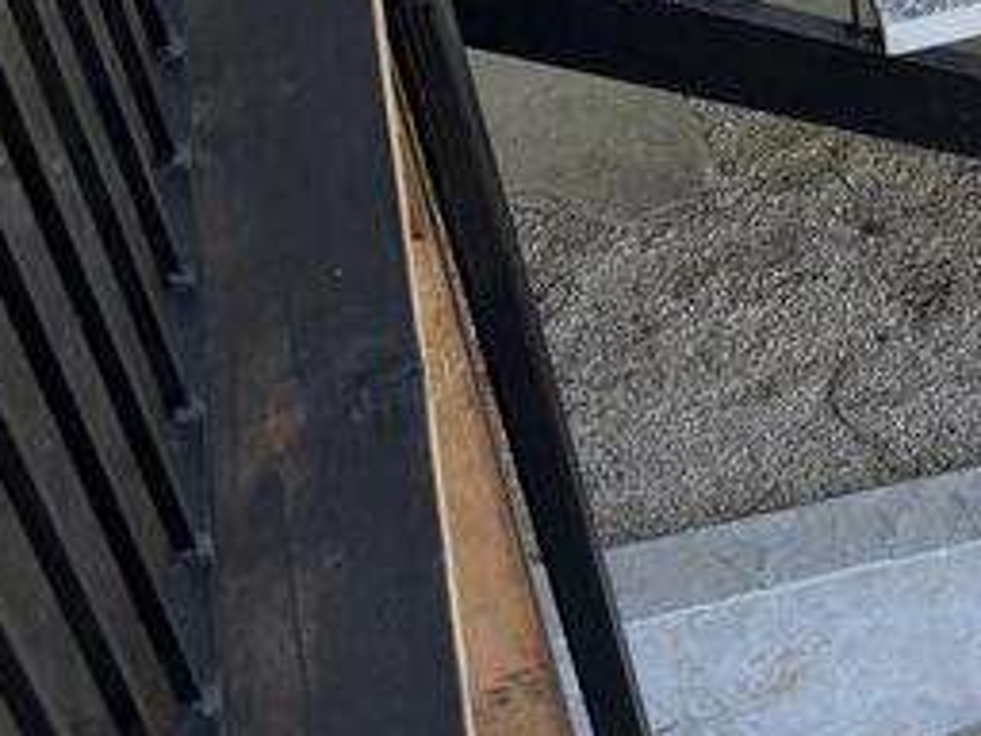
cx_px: 1230
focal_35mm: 96
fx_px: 2721
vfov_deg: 15.0
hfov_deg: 19.1
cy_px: -107
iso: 100
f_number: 1.78
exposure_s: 1/1493
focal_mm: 6.76
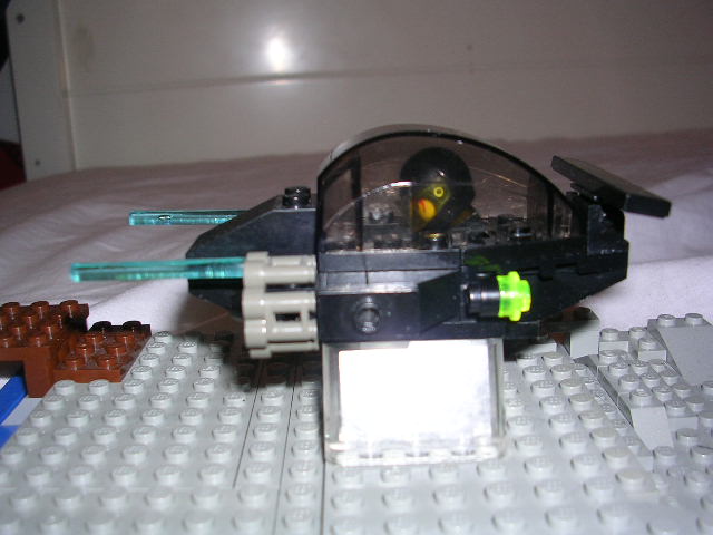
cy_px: 268
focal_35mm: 38
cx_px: 356
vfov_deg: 37.7
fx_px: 783
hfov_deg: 49.0
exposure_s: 1/60.1
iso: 50
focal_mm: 5.8
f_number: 2.8
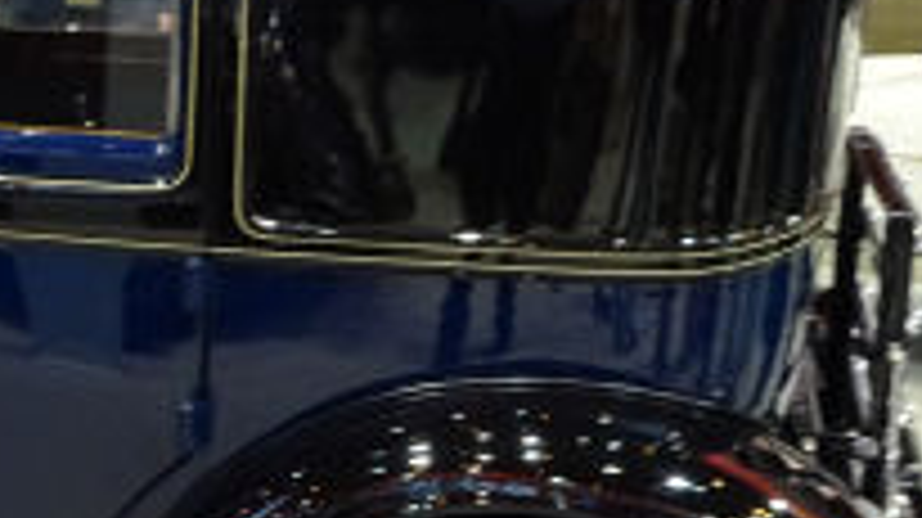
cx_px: -418
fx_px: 2492
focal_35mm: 102
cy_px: 239
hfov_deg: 18.7
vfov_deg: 11.8
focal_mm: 4.1
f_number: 3.5
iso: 250
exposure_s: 1/30
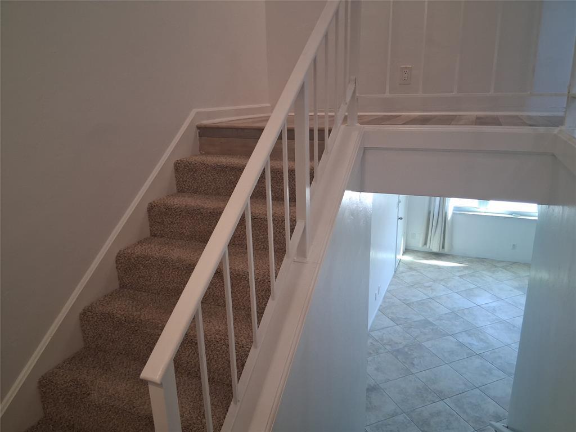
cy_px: 216
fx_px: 433
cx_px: 288
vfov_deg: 53.1
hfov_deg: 67.3
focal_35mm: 26
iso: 400
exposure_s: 1/100
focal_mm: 3.98
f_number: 1.8
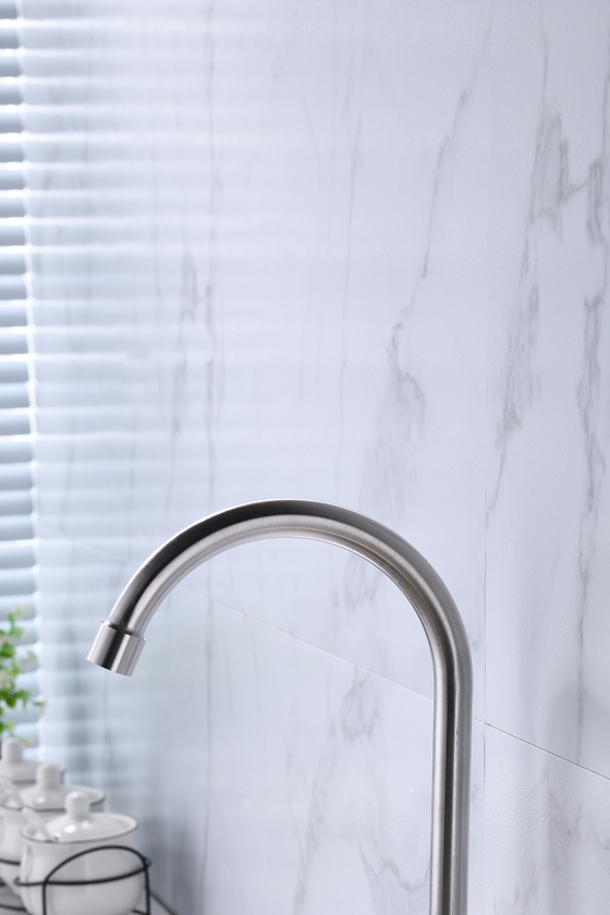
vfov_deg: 20.4
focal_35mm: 100
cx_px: 192
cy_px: 594
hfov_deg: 13.7
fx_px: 2541
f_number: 10
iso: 100
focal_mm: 70
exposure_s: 1/100
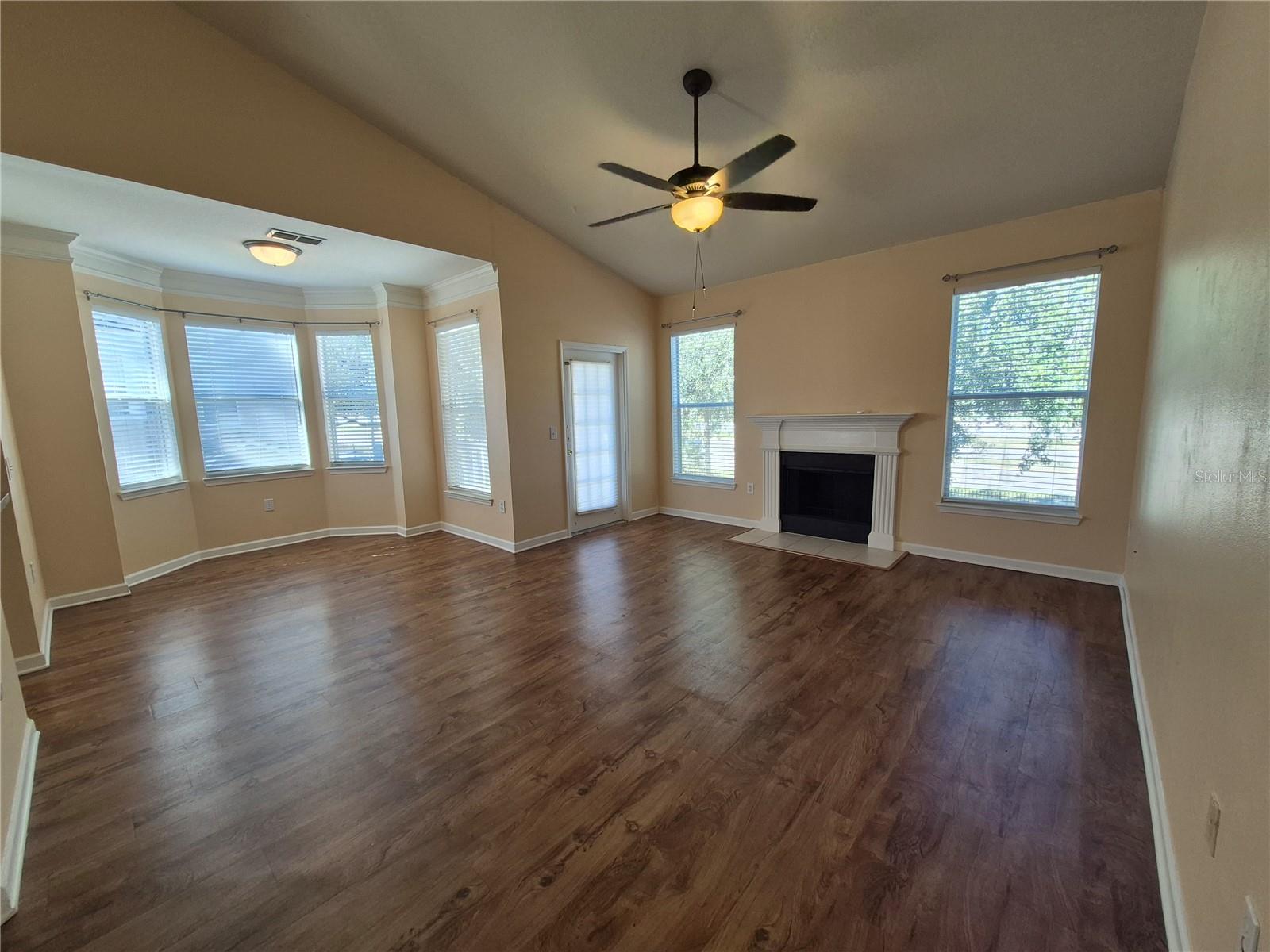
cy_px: 476
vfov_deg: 89.9
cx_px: 635
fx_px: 477
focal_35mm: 13
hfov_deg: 106.2
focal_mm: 1.74
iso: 64
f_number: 2.2
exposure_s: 1/60
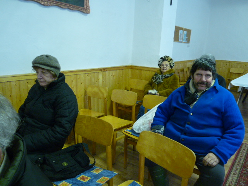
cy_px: 93
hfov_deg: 65.3
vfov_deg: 51.4
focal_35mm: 27
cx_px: 124
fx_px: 193
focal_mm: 4.8
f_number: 2.8
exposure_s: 1/15
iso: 400
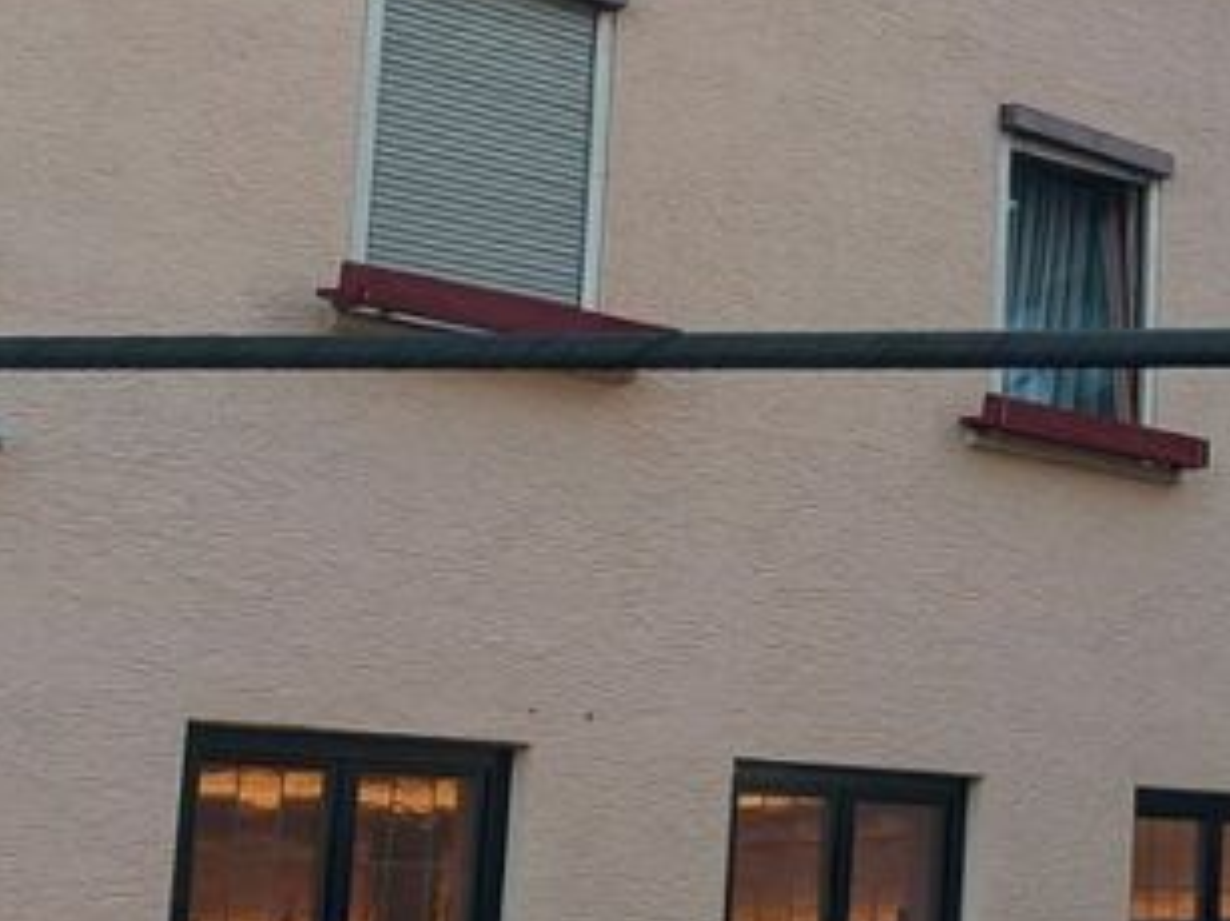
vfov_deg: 18.4
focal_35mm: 80
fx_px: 2842
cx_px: 1651
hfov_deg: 21.7
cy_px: 456
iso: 32
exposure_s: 1/100
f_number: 1.8
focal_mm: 5.23
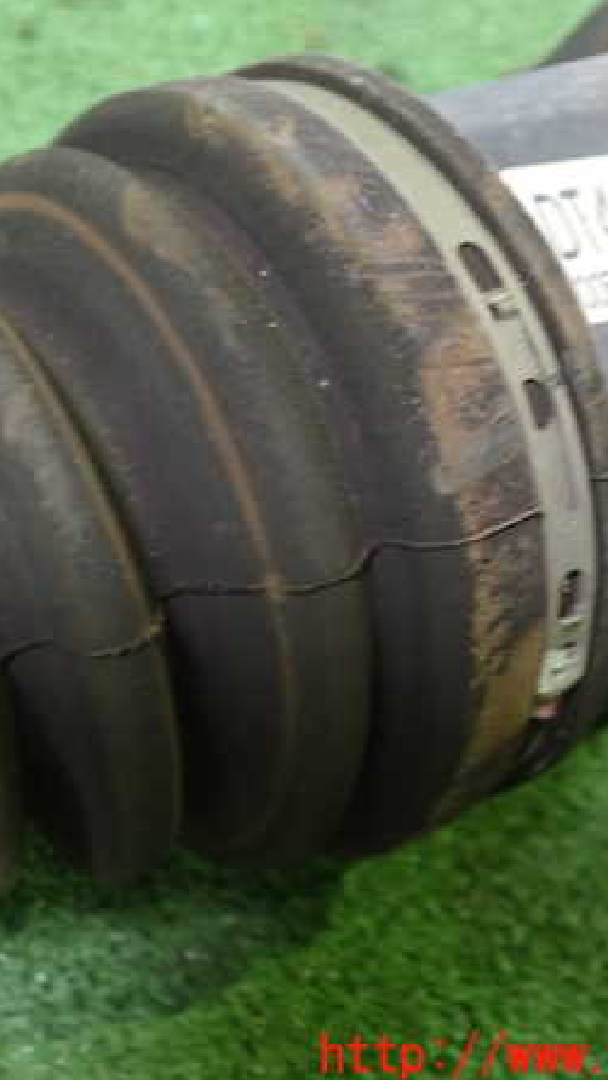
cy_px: 542
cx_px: 140
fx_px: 1261
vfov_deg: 46.4
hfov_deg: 26.7
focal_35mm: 44
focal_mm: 5.4
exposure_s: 1/25
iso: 800
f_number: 2.3
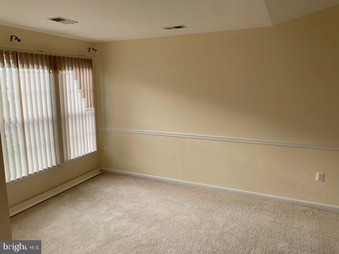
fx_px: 255
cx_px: 170
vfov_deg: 53.1
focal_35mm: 26
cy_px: 127
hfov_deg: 67.3
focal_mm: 4.25
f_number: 1.8
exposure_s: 1/121
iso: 40
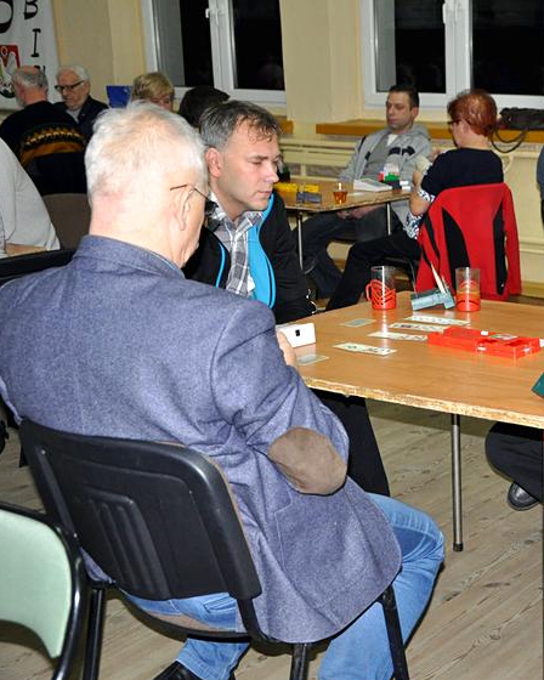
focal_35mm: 64
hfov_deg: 23.1
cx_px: 511
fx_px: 1288
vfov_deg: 29.6
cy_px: 341
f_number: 4.5
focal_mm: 30
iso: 1250
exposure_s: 1/60
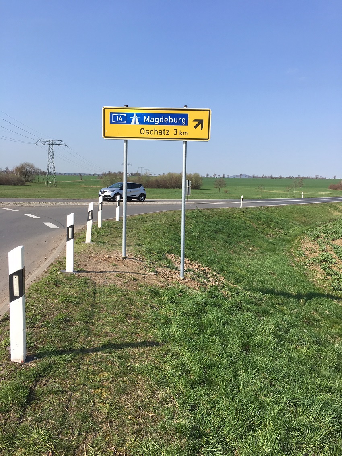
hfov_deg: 48.2
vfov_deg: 61.7
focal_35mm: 29
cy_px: 228
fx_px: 382
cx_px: 171
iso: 25
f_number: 2.2
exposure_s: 1/1183
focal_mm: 4.15
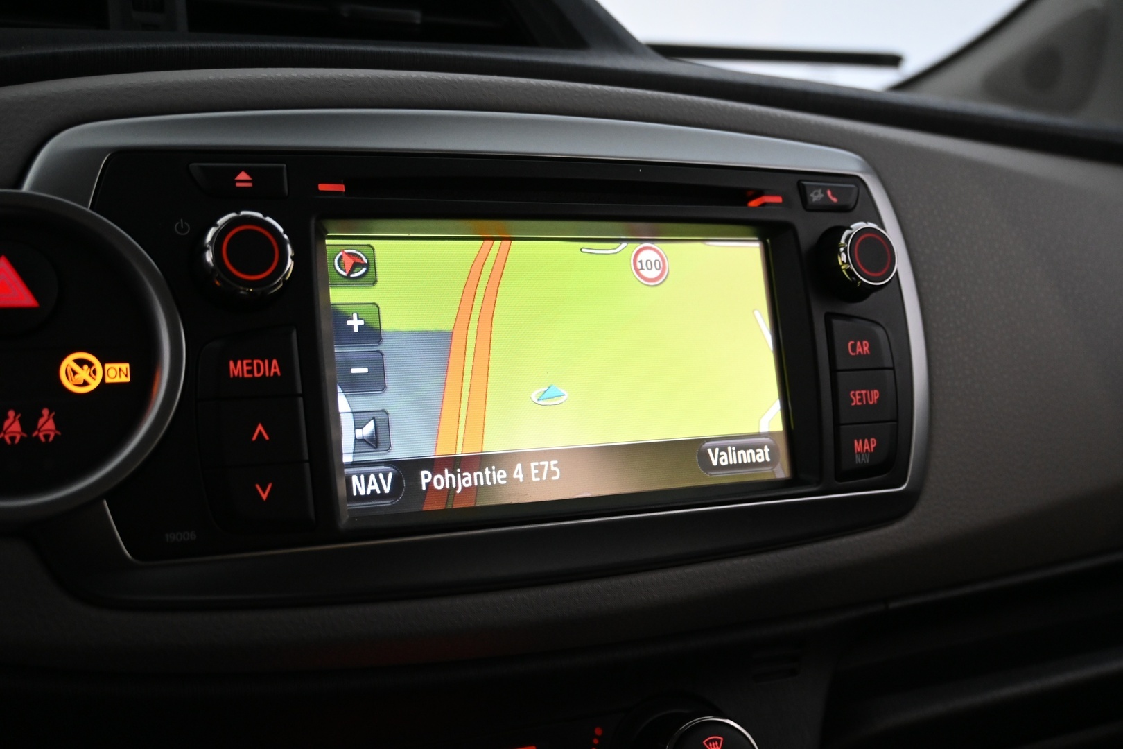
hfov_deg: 51.3
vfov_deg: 35.5
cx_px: 562
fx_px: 1170
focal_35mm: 38
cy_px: 374
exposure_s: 1/40
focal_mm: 25
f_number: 4.2
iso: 1800
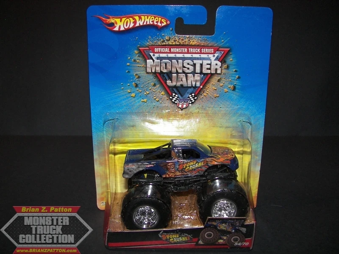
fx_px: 353
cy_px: 127
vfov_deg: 39.7
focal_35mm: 36
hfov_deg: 51.4
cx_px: 170
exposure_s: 1/30
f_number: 2.8
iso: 100
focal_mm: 6
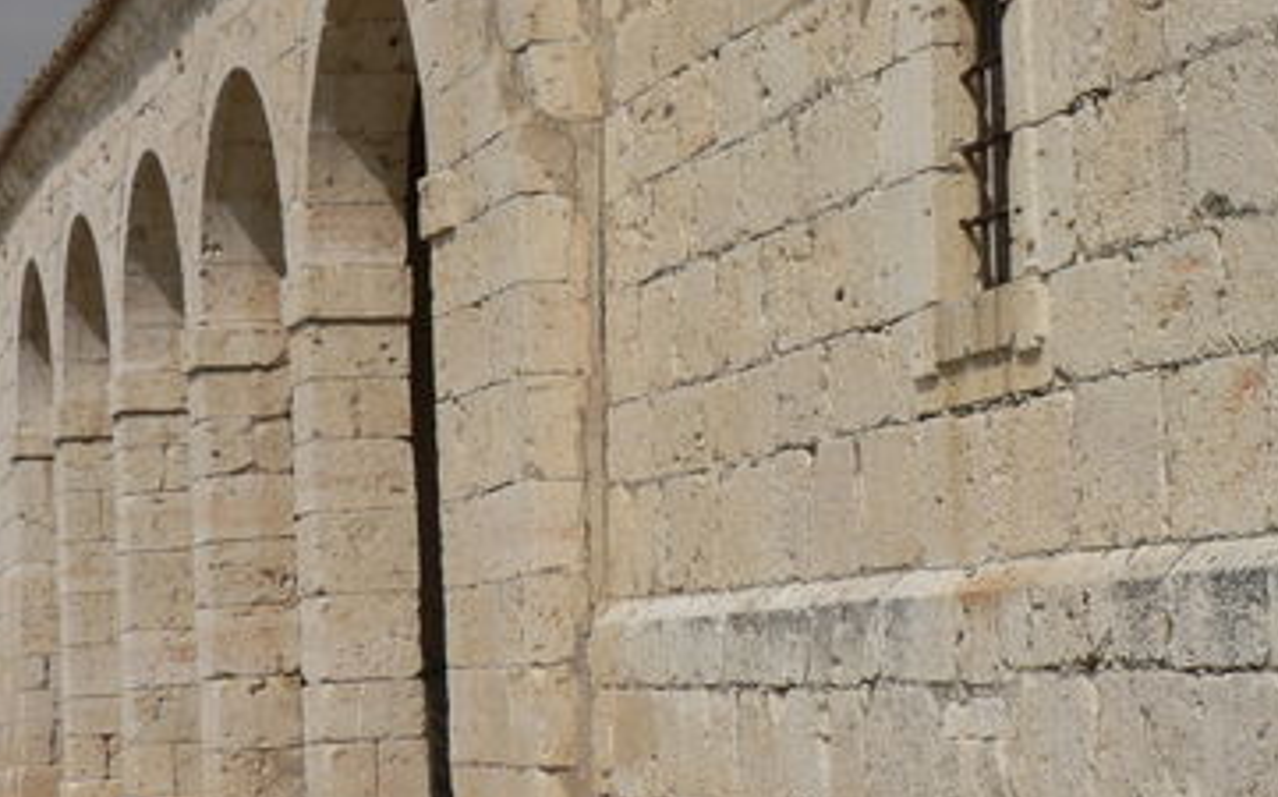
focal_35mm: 98
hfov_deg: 21.2
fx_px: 3411
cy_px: 273
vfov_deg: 13.3
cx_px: 751
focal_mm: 11.6
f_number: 7.1
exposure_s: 1/800
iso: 64
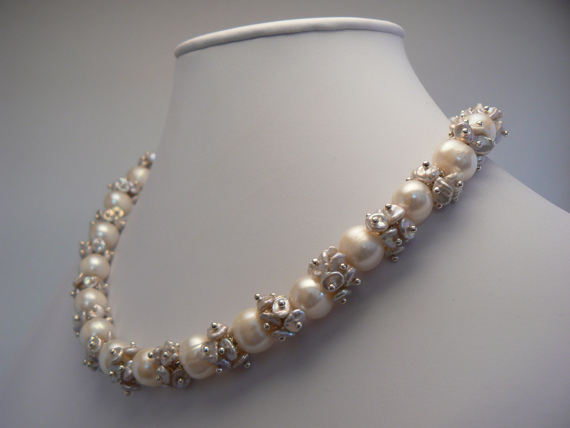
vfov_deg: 39.7
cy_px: 214
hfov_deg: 51.4
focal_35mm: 36
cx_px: 285
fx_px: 593
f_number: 2.8
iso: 100
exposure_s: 1/60
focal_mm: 6
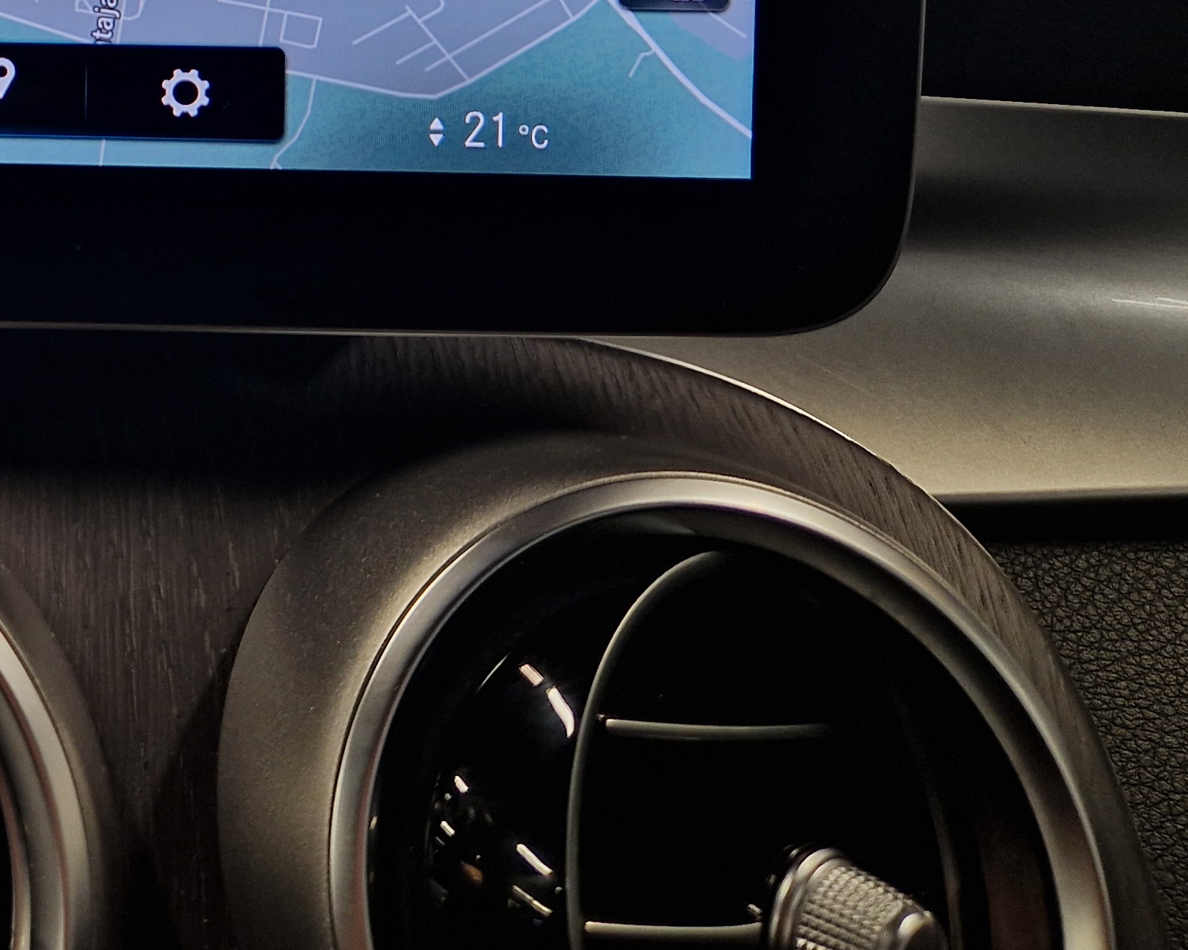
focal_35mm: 57
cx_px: -255
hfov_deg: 28.5
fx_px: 2004
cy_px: -85
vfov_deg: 24.9
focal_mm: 5.4
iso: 80
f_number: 1.8
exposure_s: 1/50
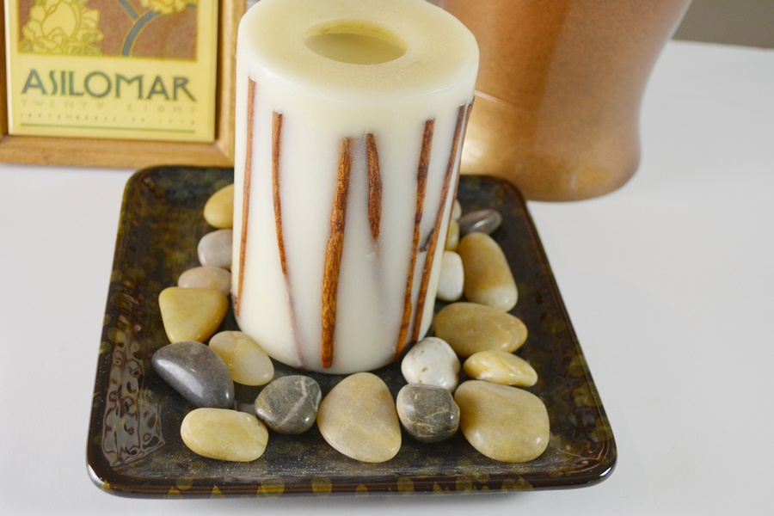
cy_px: 258
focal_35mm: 45
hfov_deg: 43.6
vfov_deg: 29.9
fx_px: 967
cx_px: 387
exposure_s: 1/60
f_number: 4.5
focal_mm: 30
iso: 500
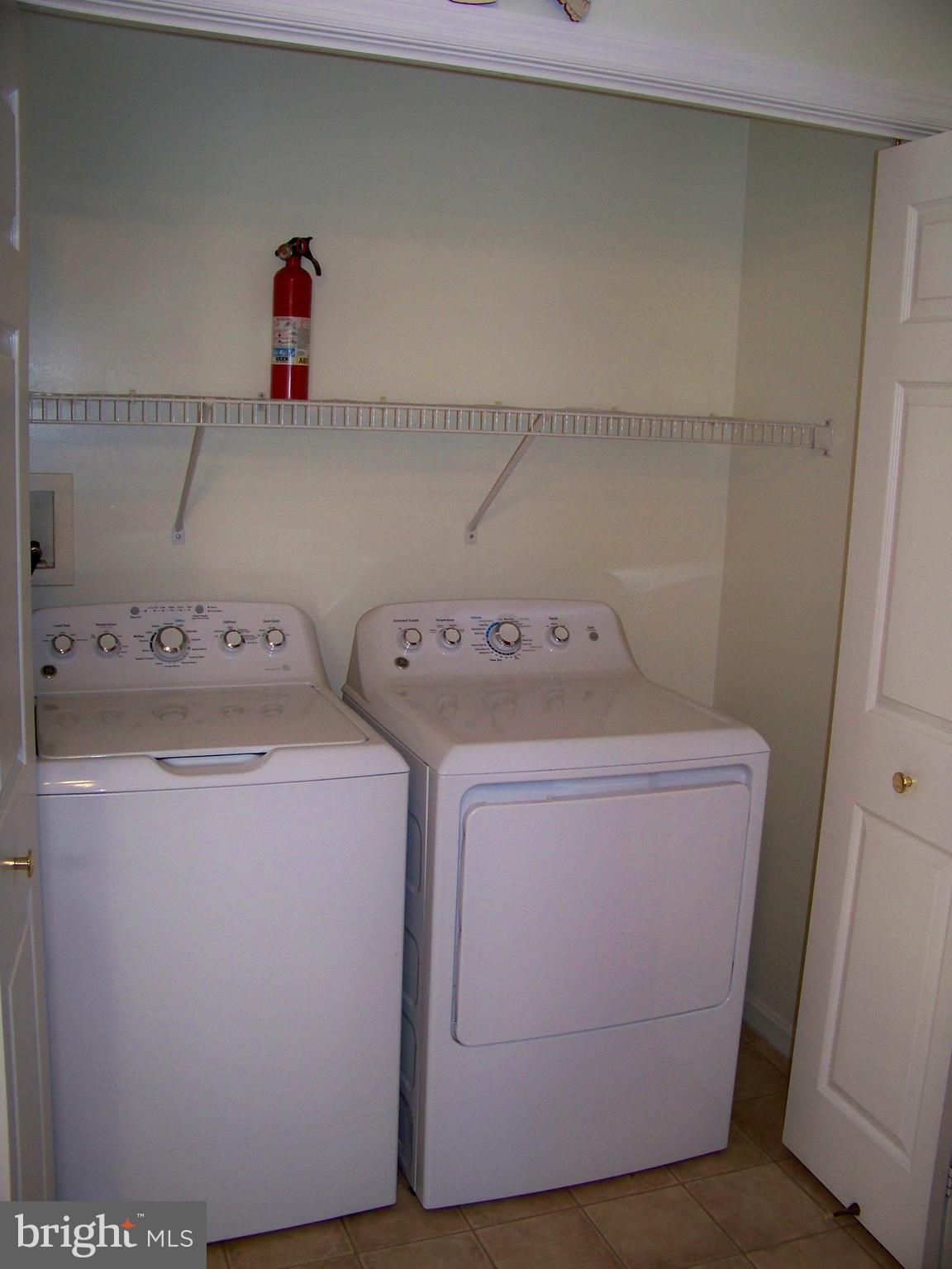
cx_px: 476
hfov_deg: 42.9
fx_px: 1210
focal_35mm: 33
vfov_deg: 55.4
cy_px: 634
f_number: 2.8
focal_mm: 5.85
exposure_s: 1/30
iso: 200
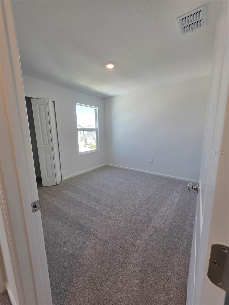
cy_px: 152
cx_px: 114
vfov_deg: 106.2
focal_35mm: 13
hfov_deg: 89.9
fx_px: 115
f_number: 1.9
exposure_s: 1/120
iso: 64
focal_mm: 2.2
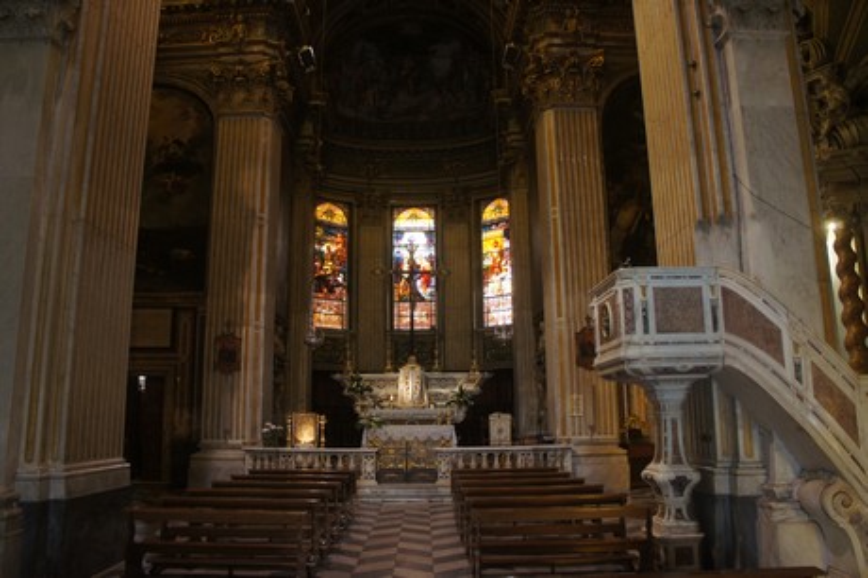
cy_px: 289
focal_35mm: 27
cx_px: 434
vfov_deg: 47.9
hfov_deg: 67.4
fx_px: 651
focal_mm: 18
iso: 1600
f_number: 3.5
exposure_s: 1/30
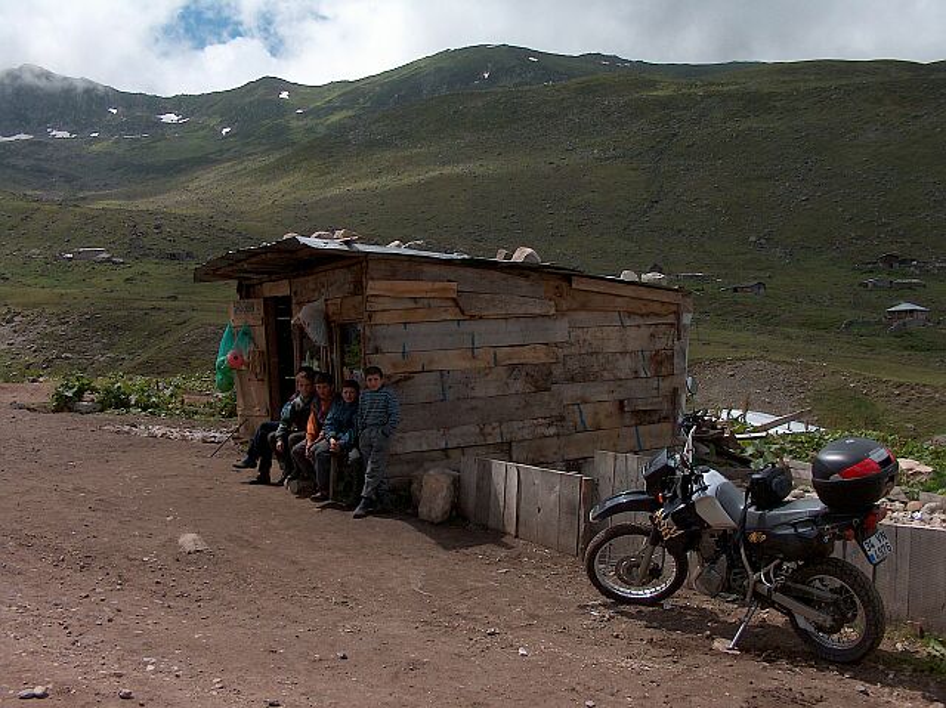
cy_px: 354
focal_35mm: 37
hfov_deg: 50.2
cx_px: 473
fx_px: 1010
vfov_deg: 38.6
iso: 100
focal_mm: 7.6
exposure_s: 1/719
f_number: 6.7
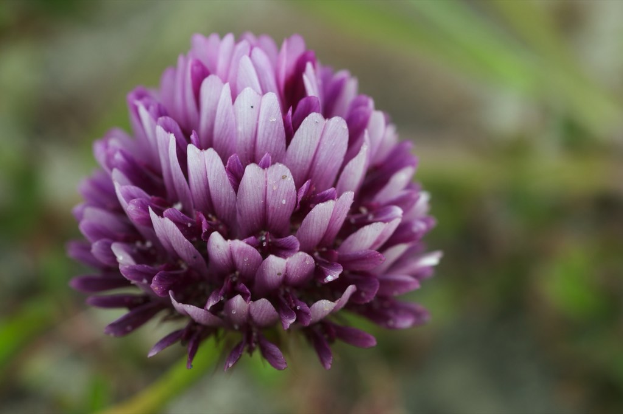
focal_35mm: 90
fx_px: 1556
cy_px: 207
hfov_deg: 22.6
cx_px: 312
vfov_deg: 15.1
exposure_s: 1/200
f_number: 7.1
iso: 200
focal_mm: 60
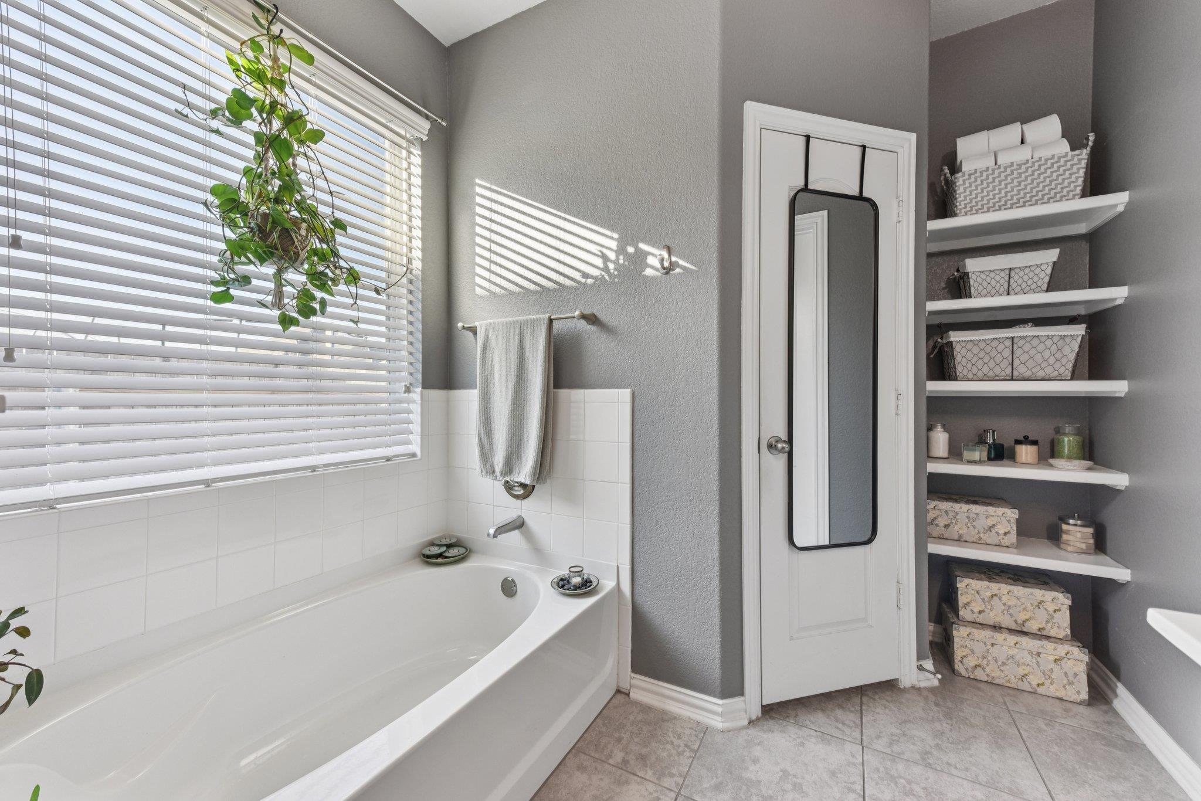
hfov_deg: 104.2
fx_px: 467
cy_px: 400
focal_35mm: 14
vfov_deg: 81.2
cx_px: 600
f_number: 8
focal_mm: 14
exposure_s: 1/50
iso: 400
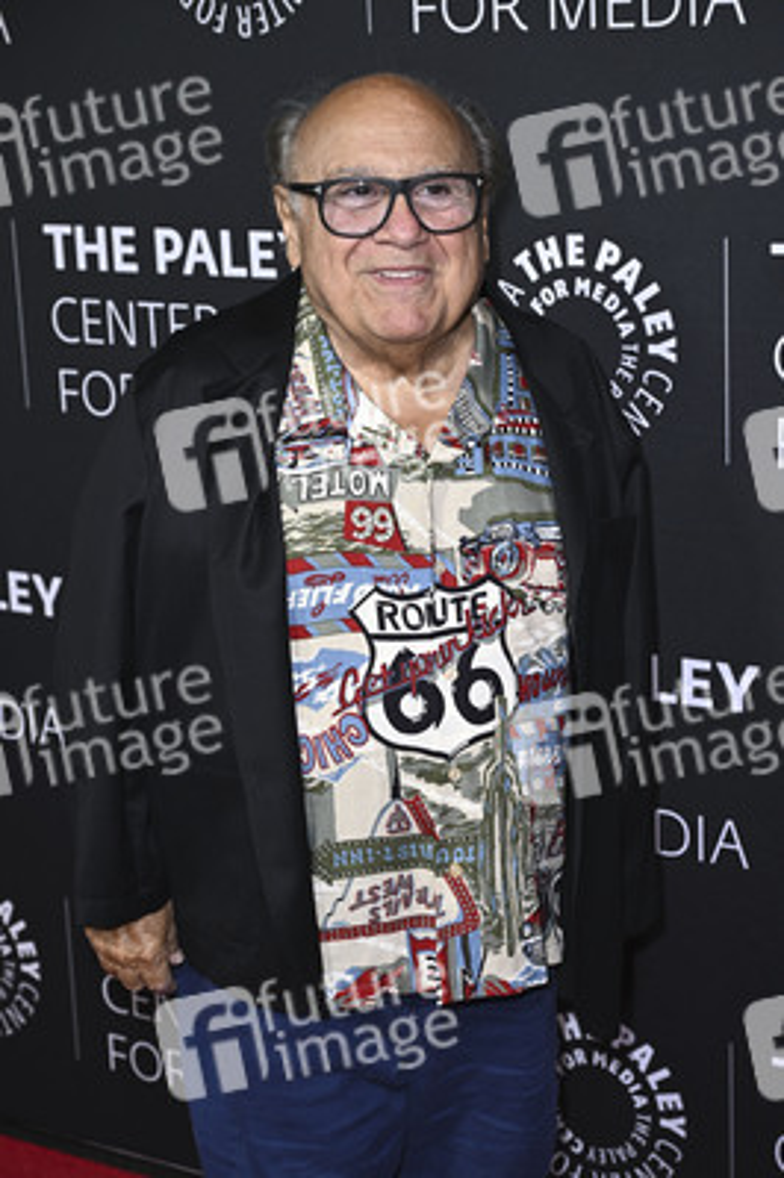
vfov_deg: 31.9
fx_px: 2061
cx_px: 392
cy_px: 589
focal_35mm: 63
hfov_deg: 21.5
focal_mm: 63
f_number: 5.6
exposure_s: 1/200
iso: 1250
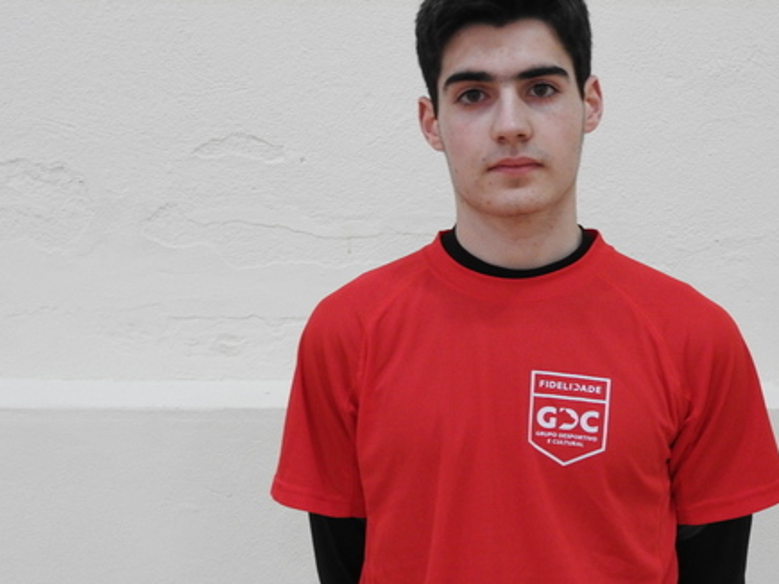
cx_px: 480
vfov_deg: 21.3
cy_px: 272
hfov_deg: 28.1
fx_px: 1552
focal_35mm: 69
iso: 400
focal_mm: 9
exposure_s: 1/8
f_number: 4
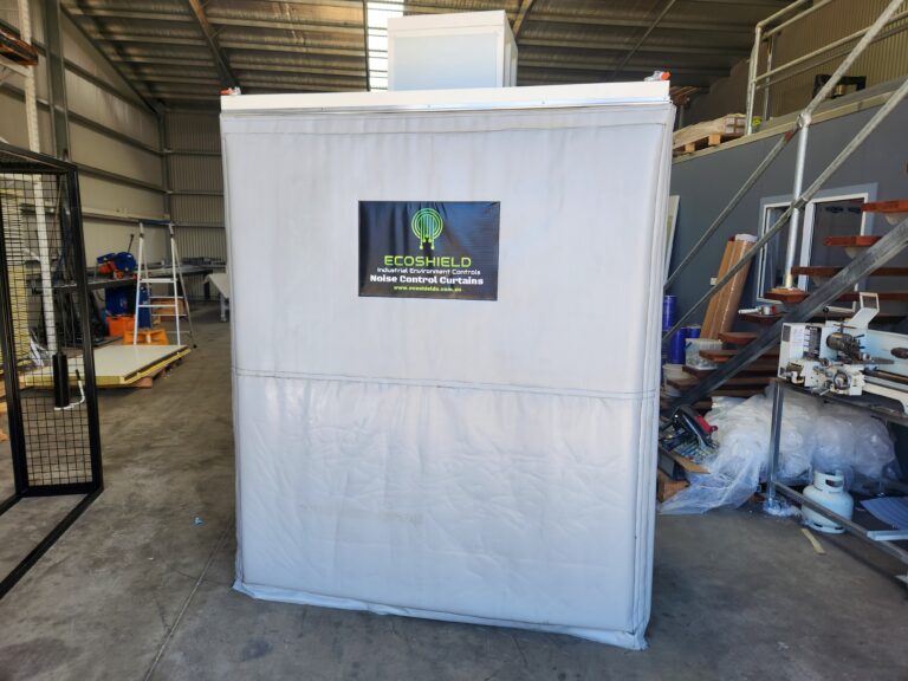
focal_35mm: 23
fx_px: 603
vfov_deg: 58.9
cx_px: 454
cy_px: 340
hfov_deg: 73.9
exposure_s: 1/180
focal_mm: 5.4
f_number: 1.8
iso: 25
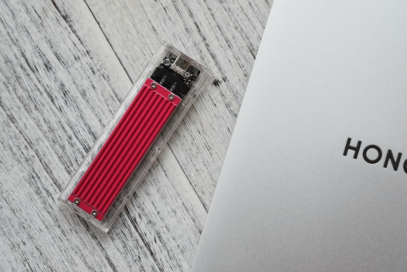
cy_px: 136
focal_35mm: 90
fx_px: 1018
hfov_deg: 22.6
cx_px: 204
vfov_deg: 15.2
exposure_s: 1/160
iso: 640
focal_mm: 60
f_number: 4
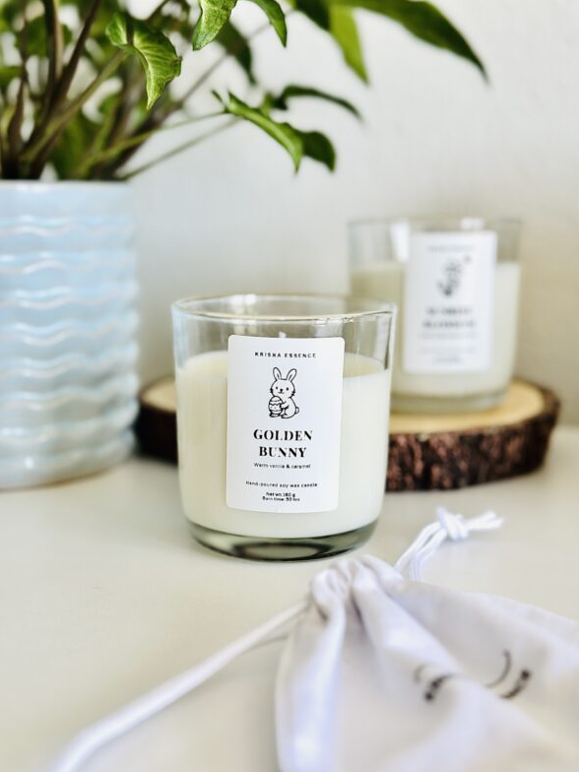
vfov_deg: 38.9
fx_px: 1093
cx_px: 287
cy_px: 388
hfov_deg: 29.7
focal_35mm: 49
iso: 64
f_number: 1.78
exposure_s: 1/148
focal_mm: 6.86
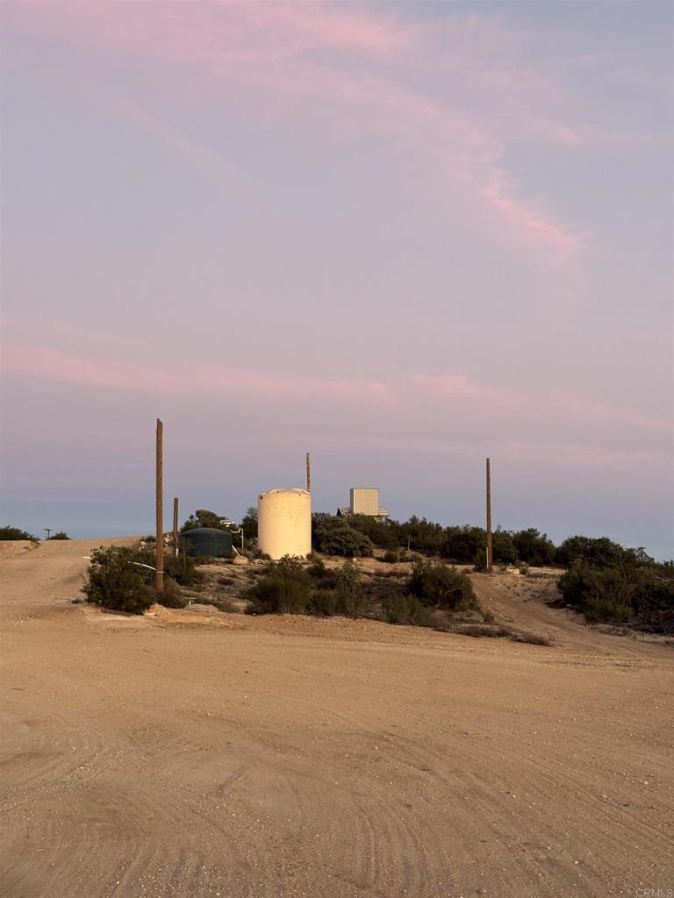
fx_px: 1350
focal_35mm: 52
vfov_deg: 36.8
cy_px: 449
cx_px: 337
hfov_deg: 28.0
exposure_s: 1/60
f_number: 1.6
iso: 100
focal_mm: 5.96
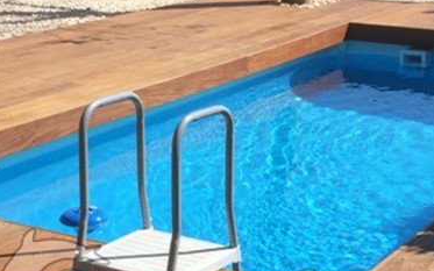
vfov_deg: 14.1
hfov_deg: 22.8
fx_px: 1076
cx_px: 225
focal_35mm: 91
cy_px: 281
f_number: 2.2
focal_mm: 4.12
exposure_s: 1/2283
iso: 40
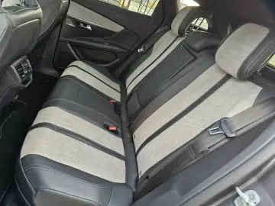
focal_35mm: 23
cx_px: 138
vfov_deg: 58.9
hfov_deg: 73.9
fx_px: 183
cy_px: 103
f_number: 1.7
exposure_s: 1/100
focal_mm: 6.3
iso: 400
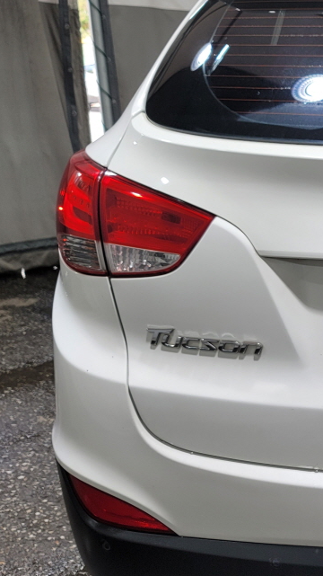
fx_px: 777
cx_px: 478
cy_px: 280
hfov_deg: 20.3
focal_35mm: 51
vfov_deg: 40.6
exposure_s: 1/120
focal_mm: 7
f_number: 1.8
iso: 25
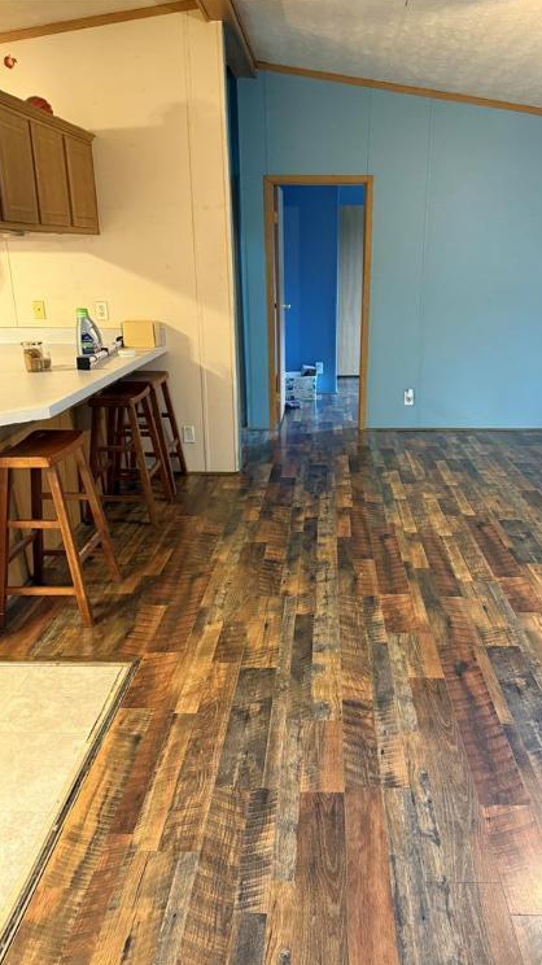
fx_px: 690
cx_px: 322
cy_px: 492
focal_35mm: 27
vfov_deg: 69.9
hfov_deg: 42.7
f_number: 1.78
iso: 800
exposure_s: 1/60
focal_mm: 6.76
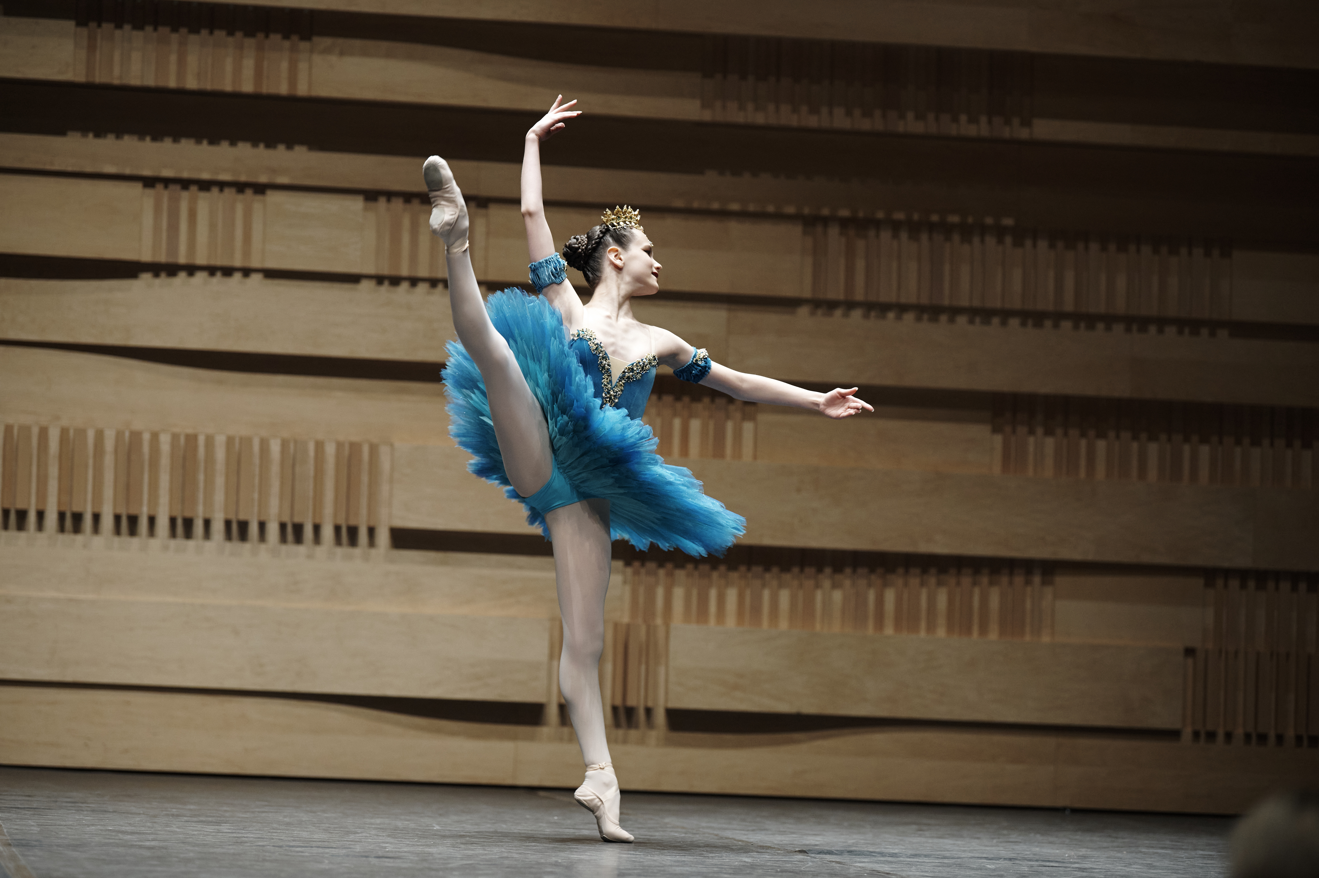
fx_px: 4577
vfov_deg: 11.0
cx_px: 660
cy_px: 439
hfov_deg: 16.4
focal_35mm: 125
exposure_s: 1/500
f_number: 2.8
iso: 4000
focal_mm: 125
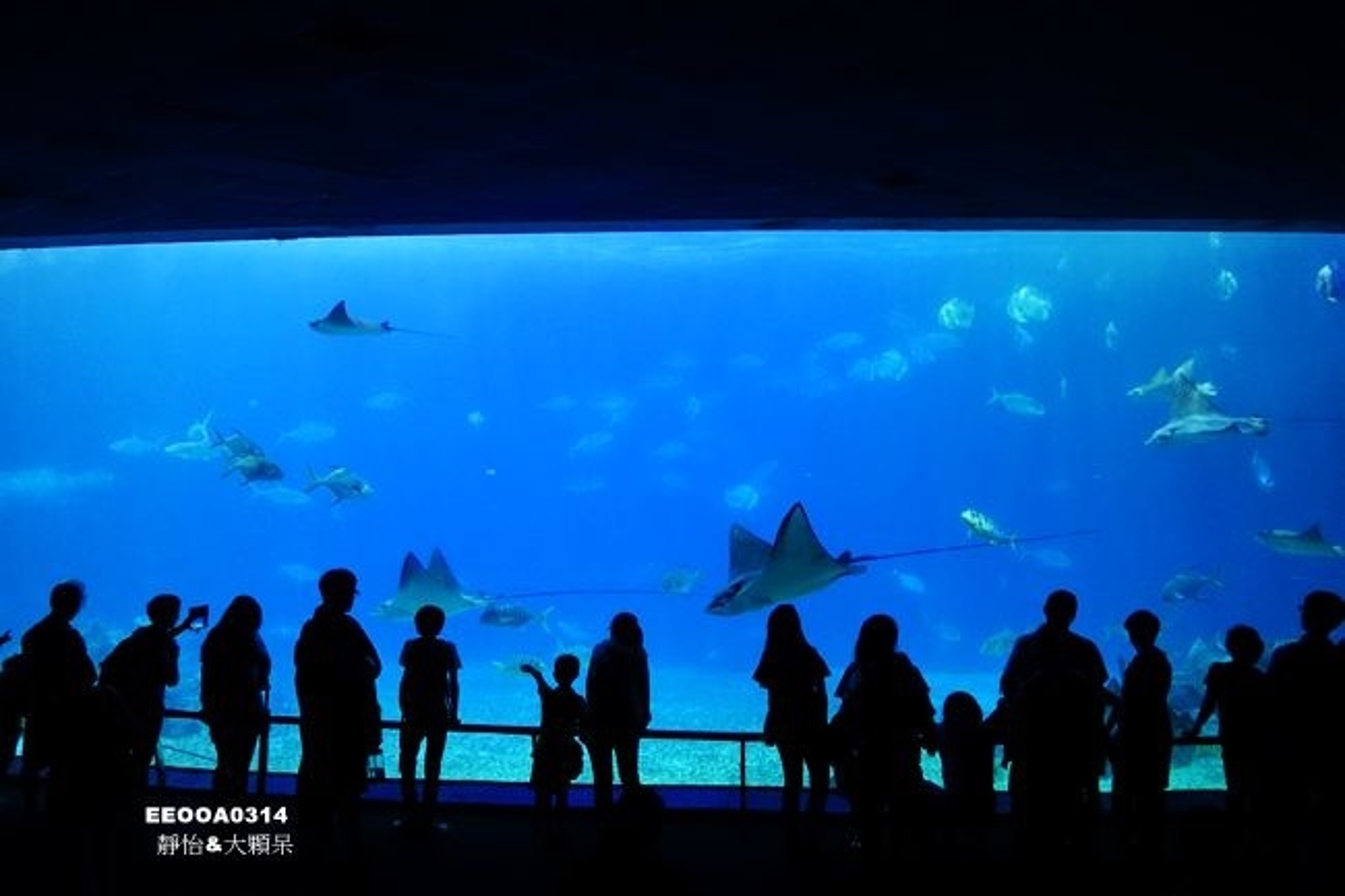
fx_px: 1158
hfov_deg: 60.3
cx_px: 672
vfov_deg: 42.3
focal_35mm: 31
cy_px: 448
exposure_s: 1/125
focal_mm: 11.45
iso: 2500
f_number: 2.8
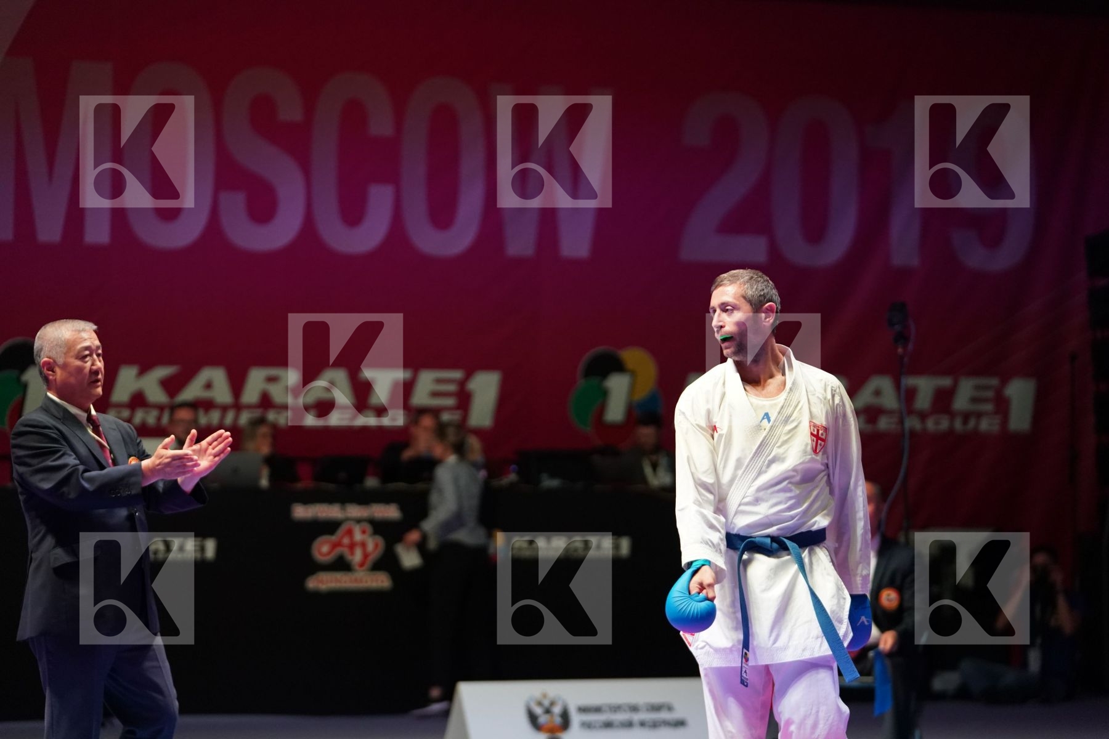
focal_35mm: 121
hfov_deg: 16.9
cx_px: 554
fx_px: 3727
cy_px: 370
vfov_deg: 11.3
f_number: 2.8
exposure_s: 1/1000
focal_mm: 121
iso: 4000
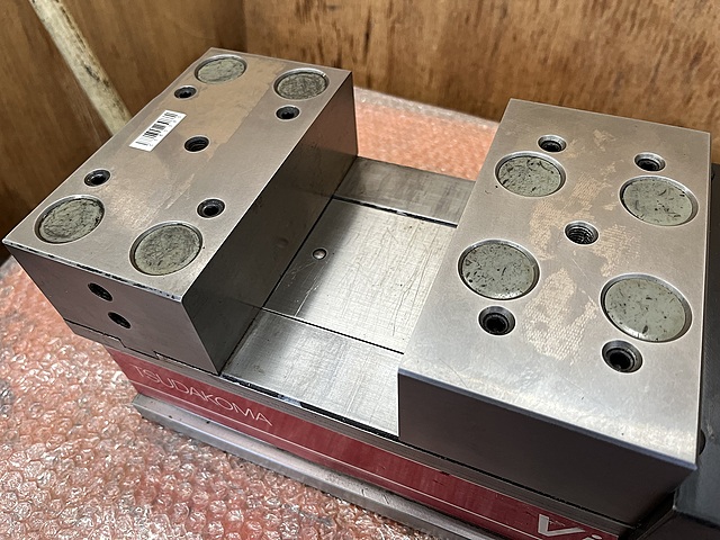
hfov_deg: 67.3
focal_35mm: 26
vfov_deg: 53.1
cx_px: 360
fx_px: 541
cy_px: 270
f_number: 1.6
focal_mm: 5.1
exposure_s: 1/110
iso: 125
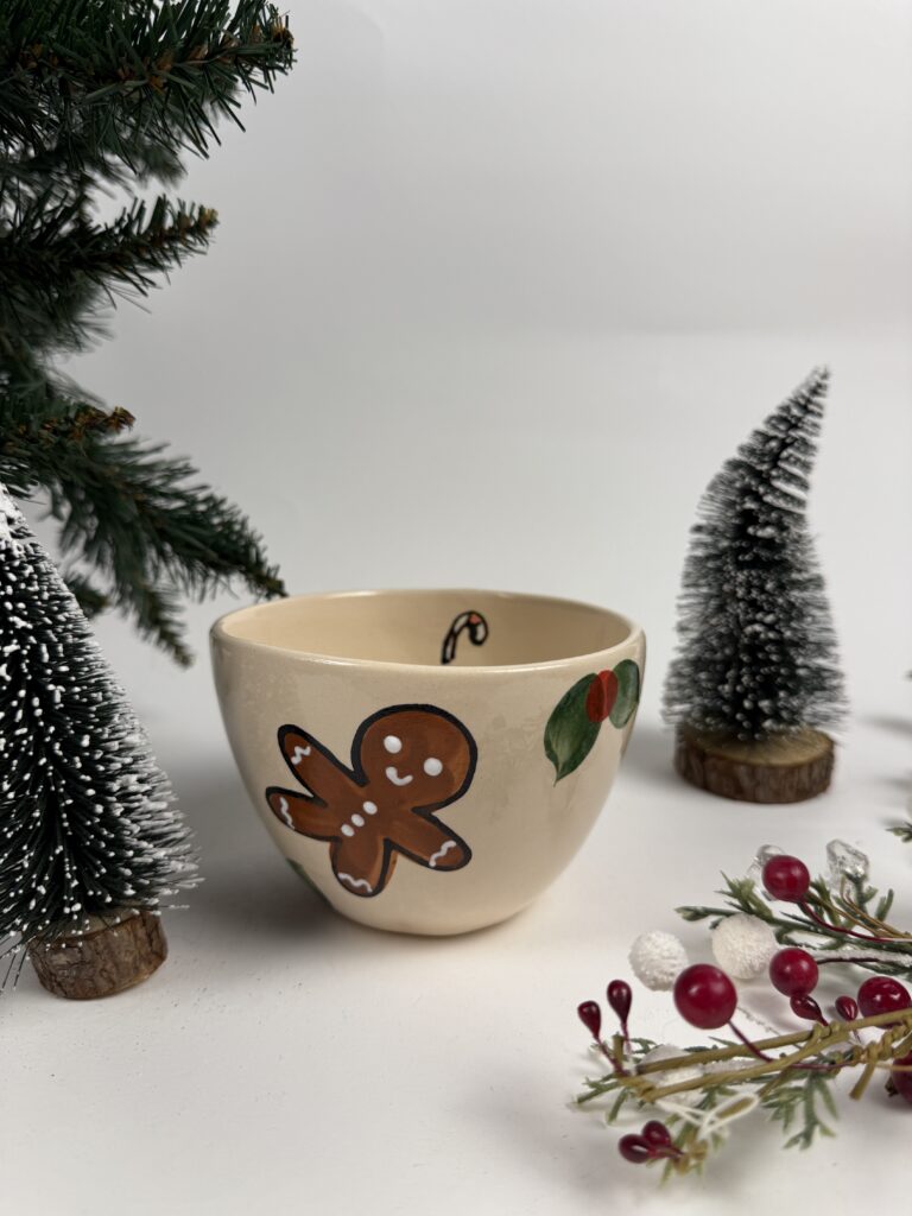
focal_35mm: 24
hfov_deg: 56.8
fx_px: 843
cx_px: 456
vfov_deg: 71.6
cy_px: 608
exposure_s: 1/100
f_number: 1.78
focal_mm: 6.76
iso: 50
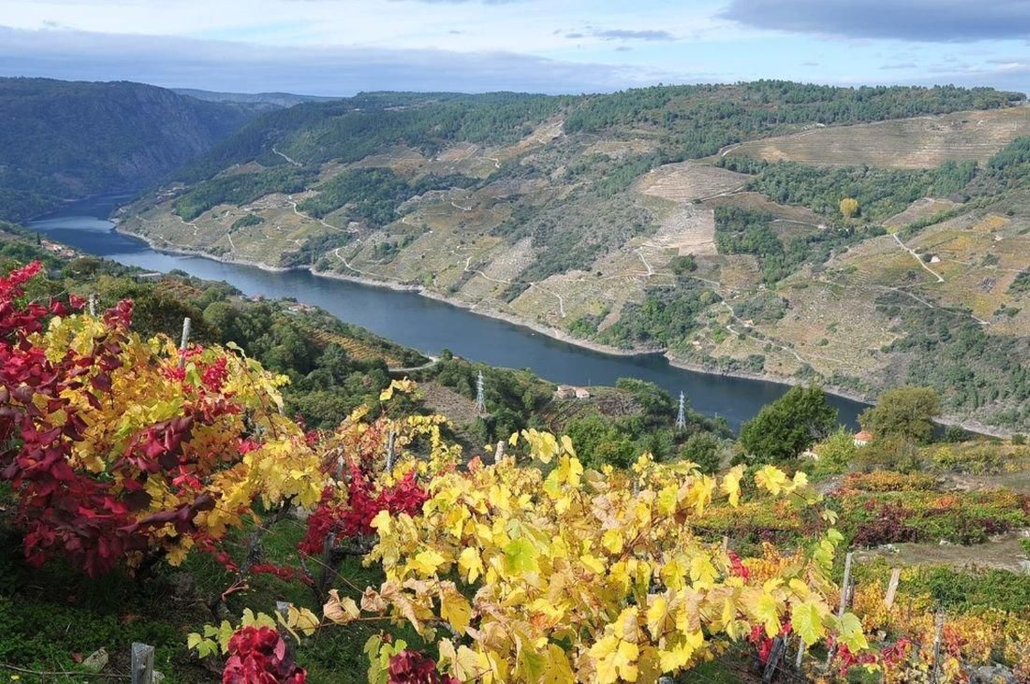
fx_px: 1000
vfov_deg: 37.8
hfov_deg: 54.5
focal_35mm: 35
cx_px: 515
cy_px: 342
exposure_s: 1/400
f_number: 10
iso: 320
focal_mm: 35
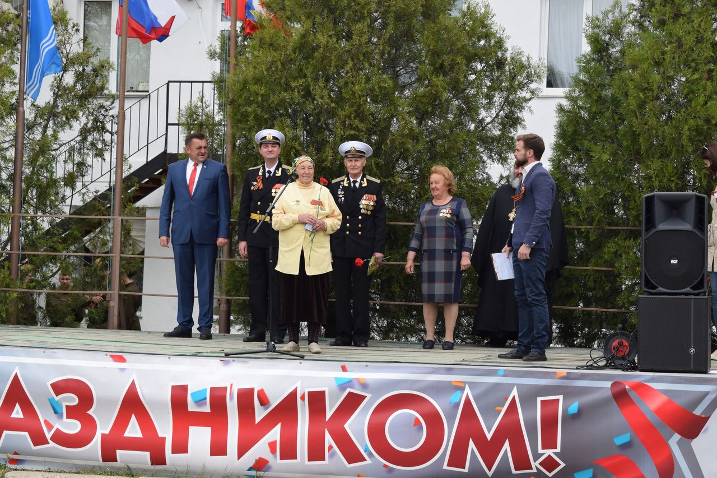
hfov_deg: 26.0
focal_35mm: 78
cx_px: 358
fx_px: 1553
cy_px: 239
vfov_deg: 17.5
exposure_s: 1/250
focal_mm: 52
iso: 200
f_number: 8
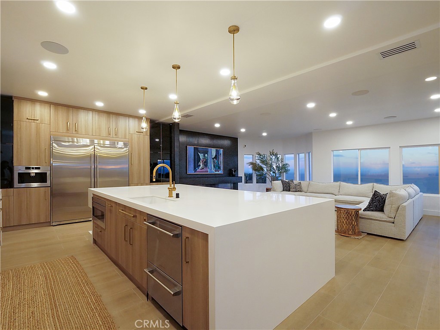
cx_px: 220
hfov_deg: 94.5
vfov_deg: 78.1
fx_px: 203
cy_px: 165
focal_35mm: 16
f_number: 7.1
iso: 2000
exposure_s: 1/40
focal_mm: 8
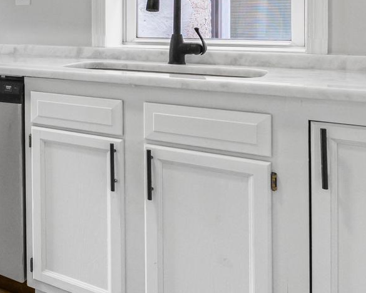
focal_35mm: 46
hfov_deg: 31.1
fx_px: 498
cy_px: 29
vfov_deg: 31.2
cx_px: -112
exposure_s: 1/250
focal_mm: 14
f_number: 8
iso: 1600
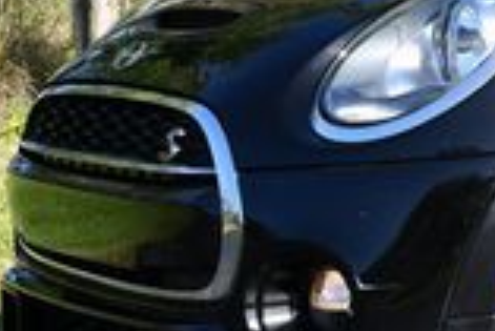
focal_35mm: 196
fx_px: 2697
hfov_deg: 9.9
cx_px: 914
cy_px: -73
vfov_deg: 7.0
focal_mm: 24
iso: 160
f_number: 8
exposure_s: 1/250
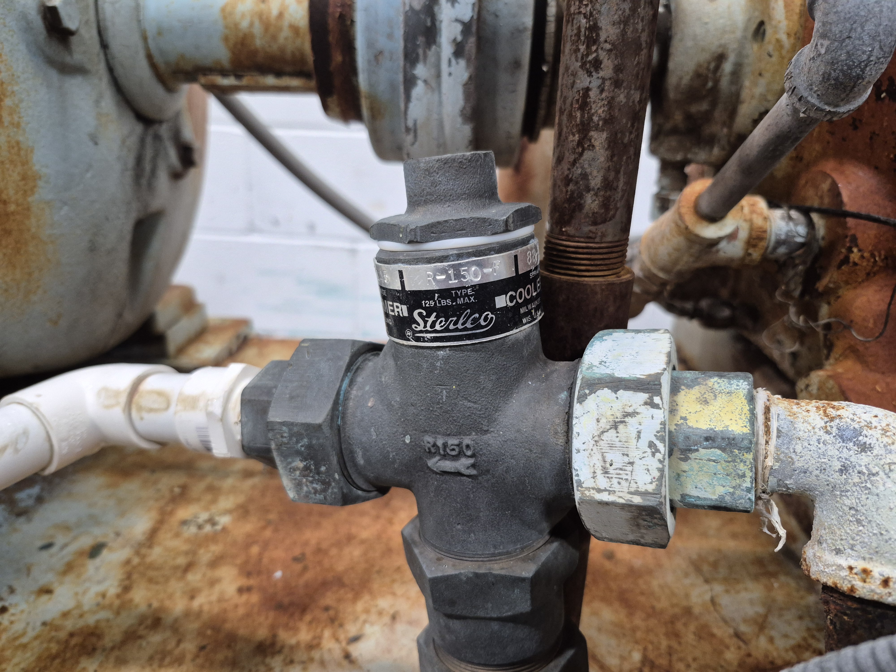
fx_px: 595
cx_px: 448
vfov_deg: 58.9
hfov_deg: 73.9
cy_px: 336
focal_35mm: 23
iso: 500
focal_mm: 5.4
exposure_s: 1/120
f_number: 1.8
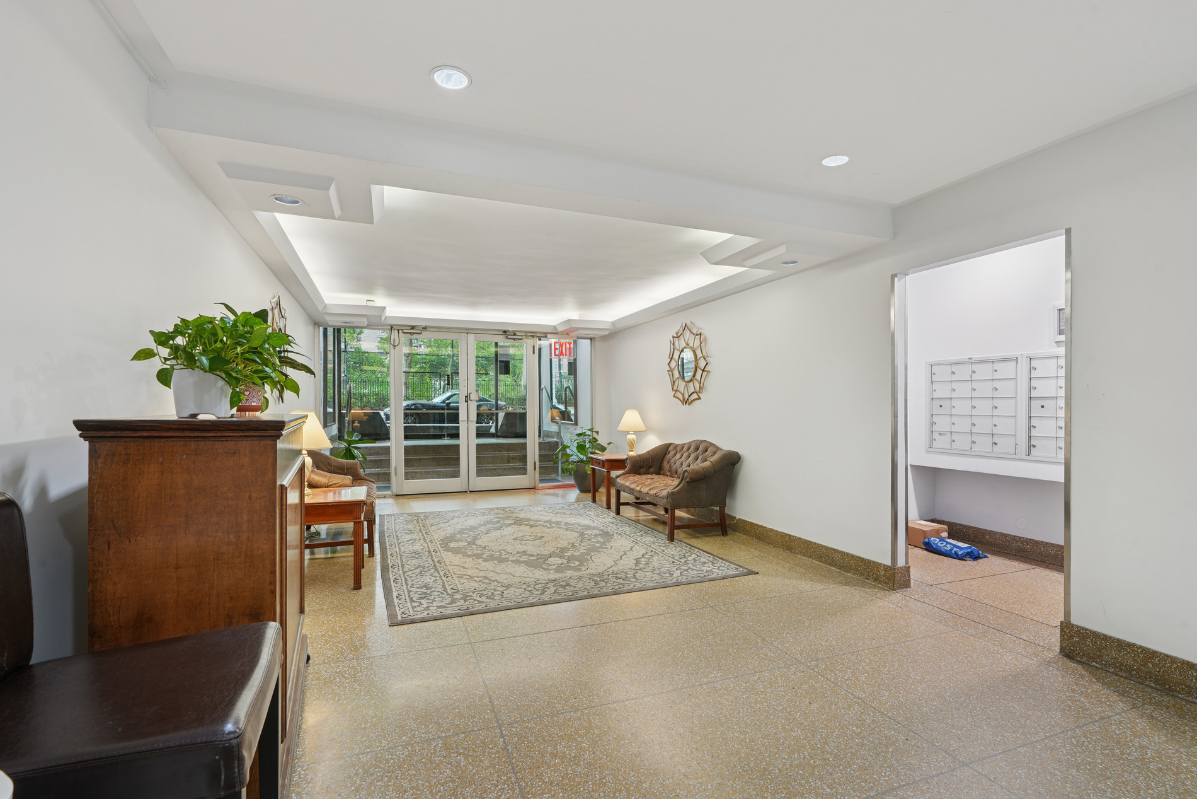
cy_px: 400
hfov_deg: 96.7
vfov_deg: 73.8
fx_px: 532
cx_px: 598
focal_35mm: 16
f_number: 11
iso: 100
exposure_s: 1.3
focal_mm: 16
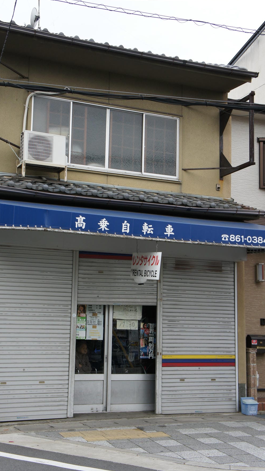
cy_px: 233
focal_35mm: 48
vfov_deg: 42.9
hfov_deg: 24.9
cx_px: 115
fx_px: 600
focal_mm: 30
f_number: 6.3
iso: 200
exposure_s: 1/125
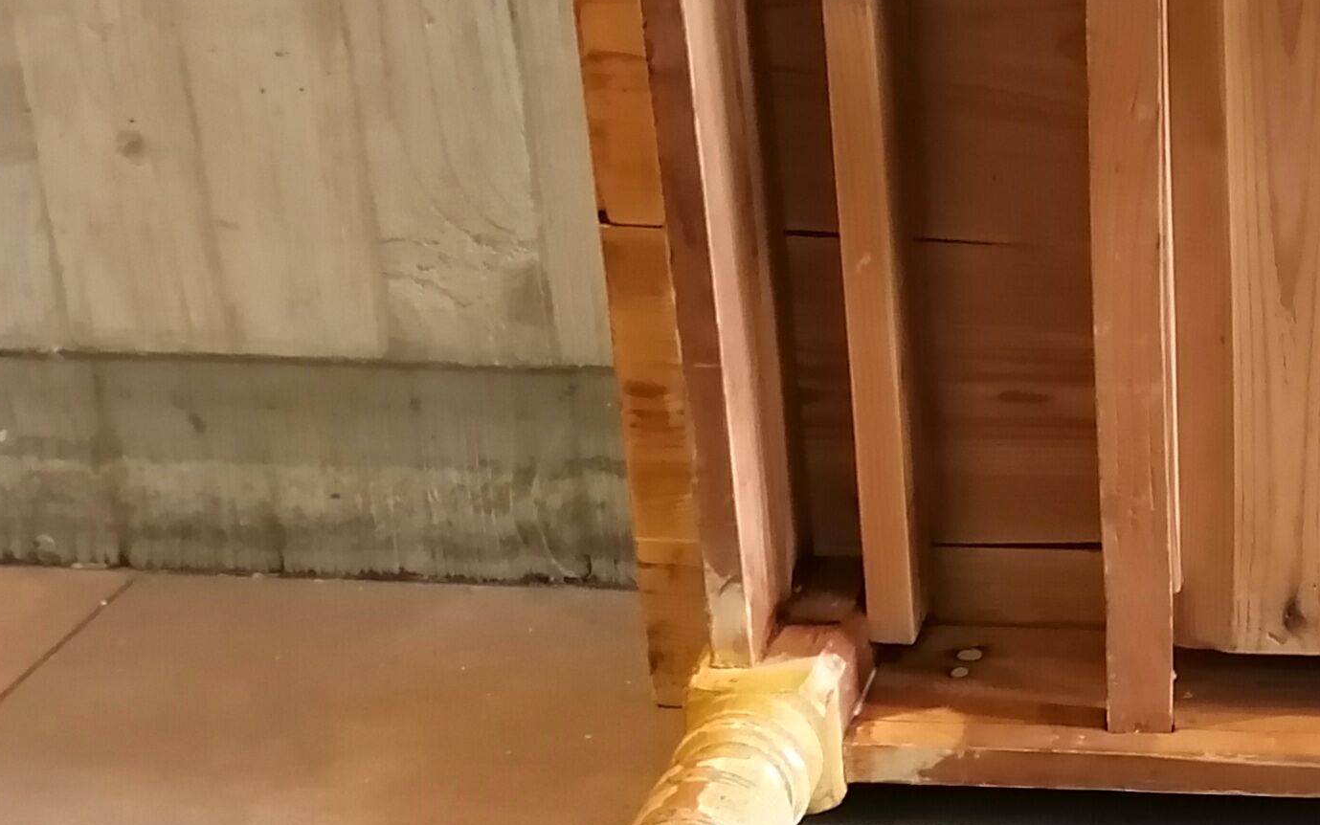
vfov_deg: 15.6
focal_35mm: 83
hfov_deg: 23.6
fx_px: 2986
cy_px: 725
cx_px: 1398
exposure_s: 1/25
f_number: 1.8
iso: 400
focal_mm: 4.75
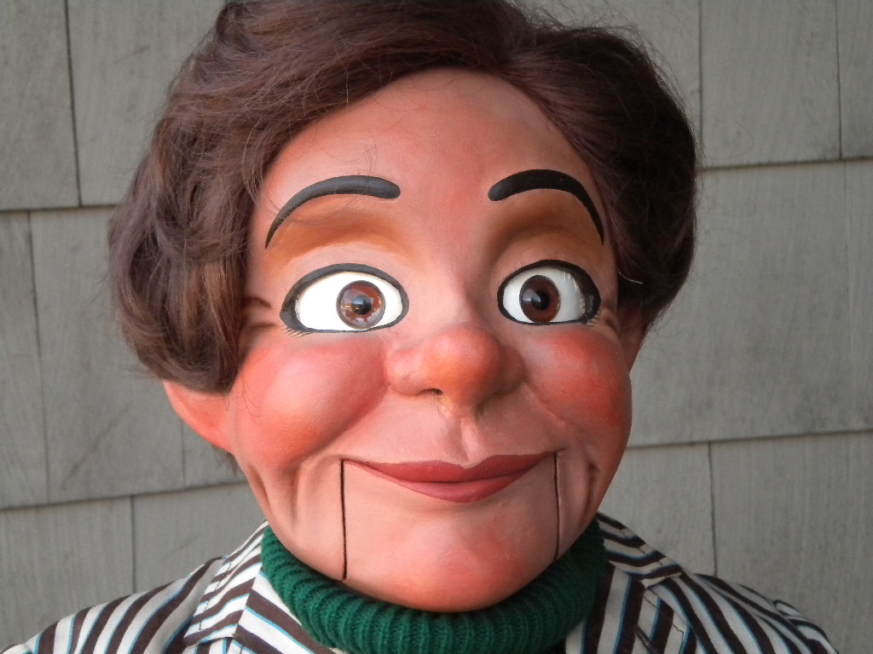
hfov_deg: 20.4
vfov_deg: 15.4
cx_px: 436
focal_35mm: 96
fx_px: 2421
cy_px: 327
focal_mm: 17.3
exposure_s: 1/123
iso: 528
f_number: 5.7
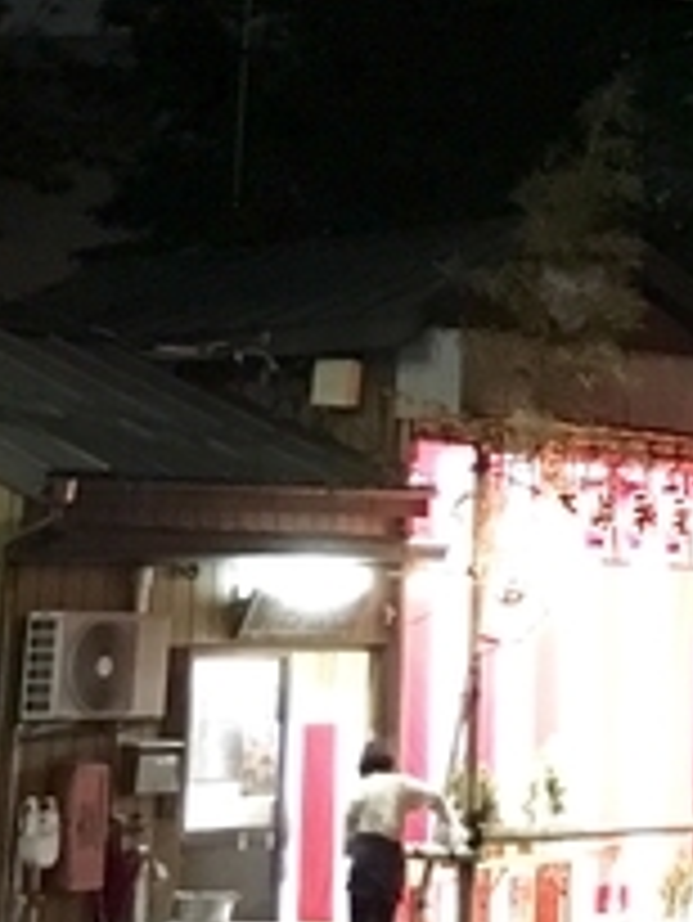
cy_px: -400
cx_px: 774
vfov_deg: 16.1
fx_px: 3013
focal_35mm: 113
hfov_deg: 12.9
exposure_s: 1/15
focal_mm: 4.15
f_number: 2.2
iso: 640
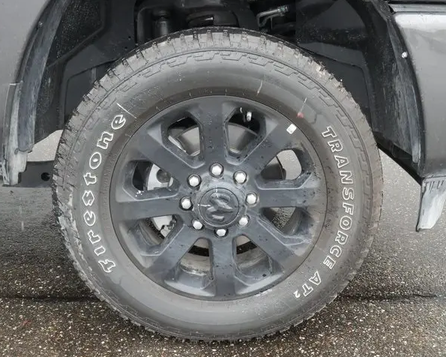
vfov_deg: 35.7
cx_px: 218
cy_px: 179
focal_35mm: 42
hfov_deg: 43.8
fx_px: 554
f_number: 10
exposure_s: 1/60
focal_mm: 20
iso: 3200
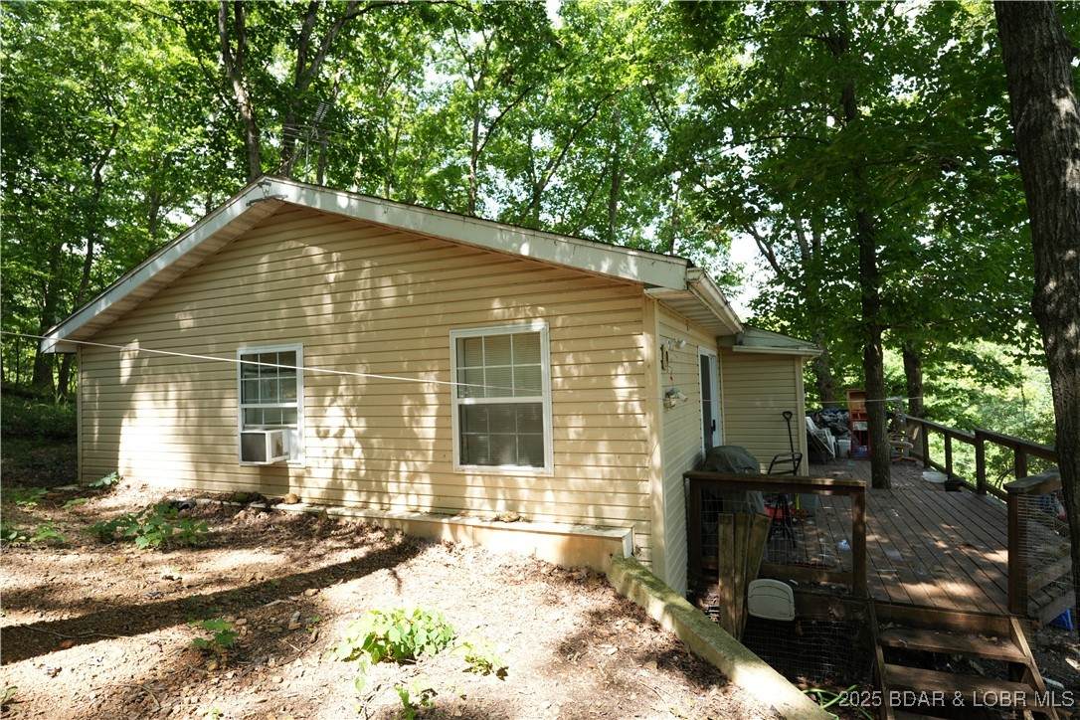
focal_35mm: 19
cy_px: 360
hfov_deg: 86.9
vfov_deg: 64.6
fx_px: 570
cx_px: 540
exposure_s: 1/125
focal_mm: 19
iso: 200
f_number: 4
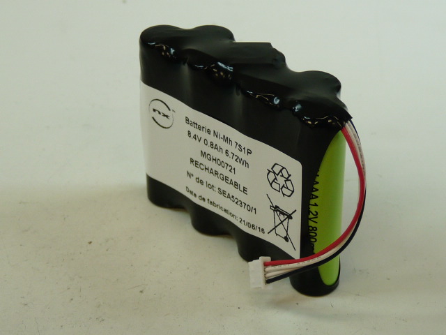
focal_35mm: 87
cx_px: 223
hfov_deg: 22.5
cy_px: 168
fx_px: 1121
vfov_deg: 17.0
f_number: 3.2
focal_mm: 8.7
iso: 100
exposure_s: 1/40
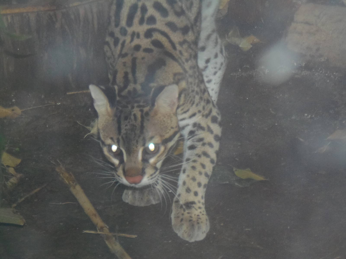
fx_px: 1839
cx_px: 173
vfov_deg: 8.1
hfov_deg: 10.7
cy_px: 130
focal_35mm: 184
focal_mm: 34
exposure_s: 1/50
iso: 400
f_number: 4.9
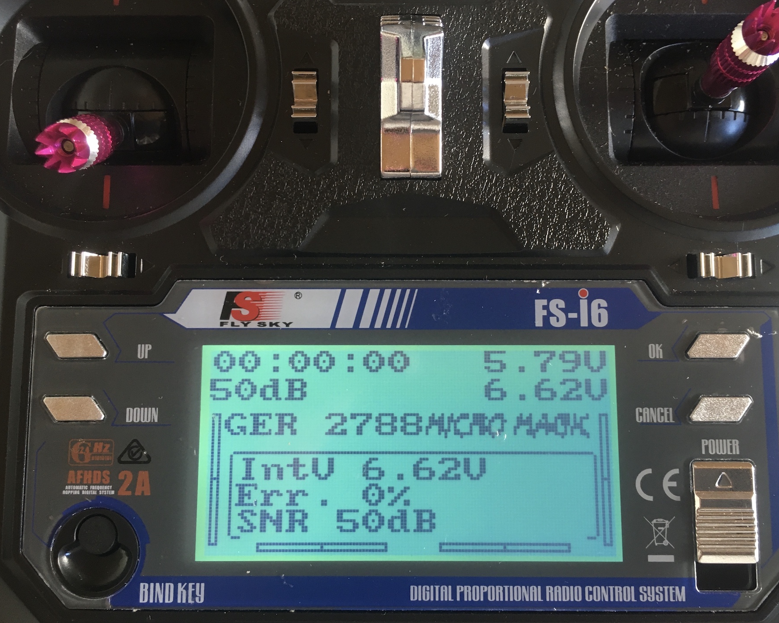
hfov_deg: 57.1
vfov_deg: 47.1
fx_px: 715
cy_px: 314
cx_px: 415
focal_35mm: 31
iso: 100
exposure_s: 1/33
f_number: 2.2
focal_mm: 4.15
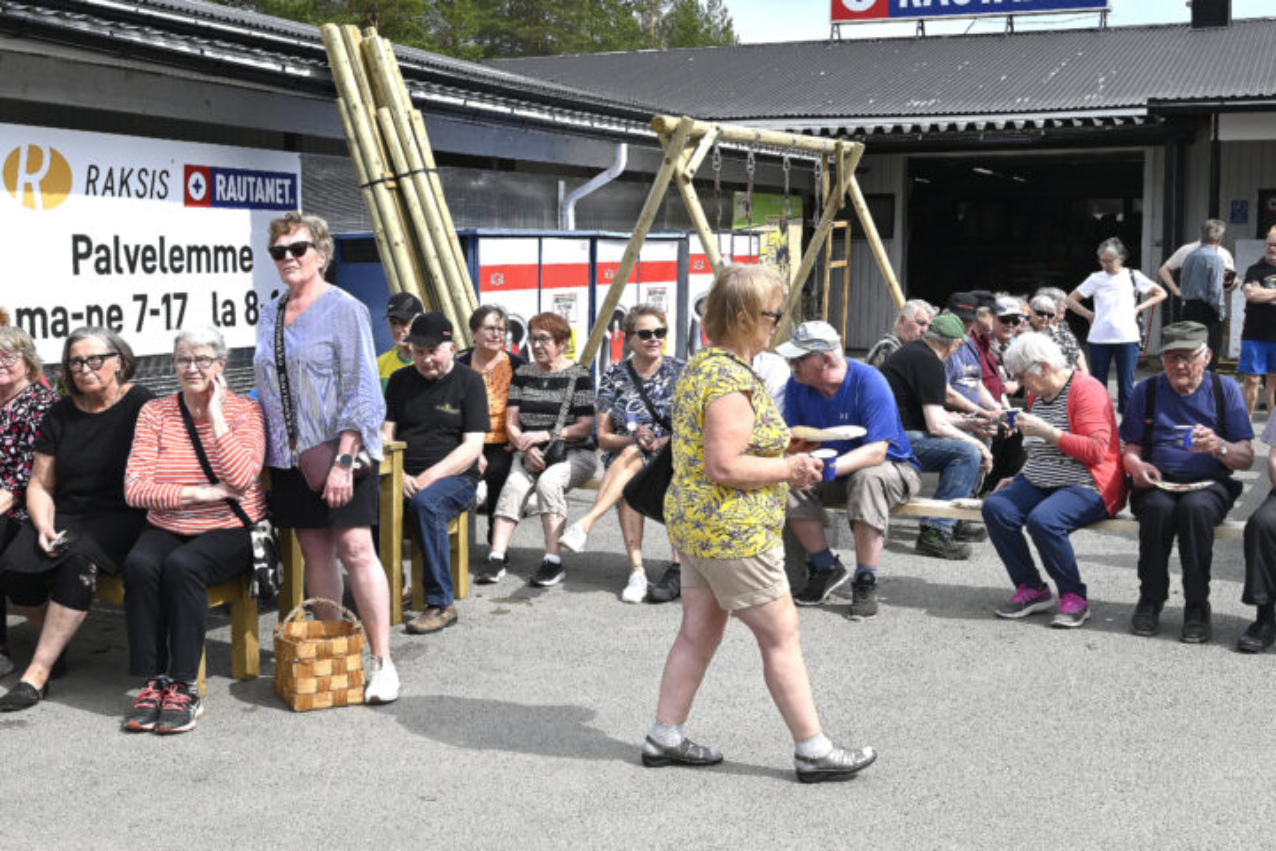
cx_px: 638
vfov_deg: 30.5
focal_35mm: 44
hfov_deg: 44.5
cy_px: 426
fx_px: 1559
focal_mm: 44
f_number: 11
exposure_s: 1/500
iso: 320
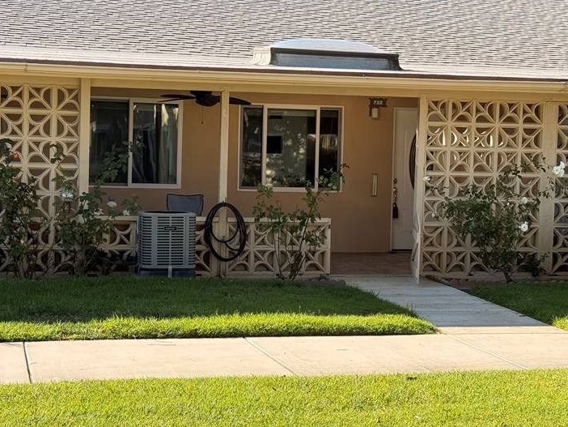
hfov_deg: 27.7
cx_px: 242
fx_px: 1149
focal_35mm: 70
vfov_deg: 21.0
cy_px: 203
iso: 64
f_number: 1.78
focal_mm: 6.76
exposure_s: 1/1242
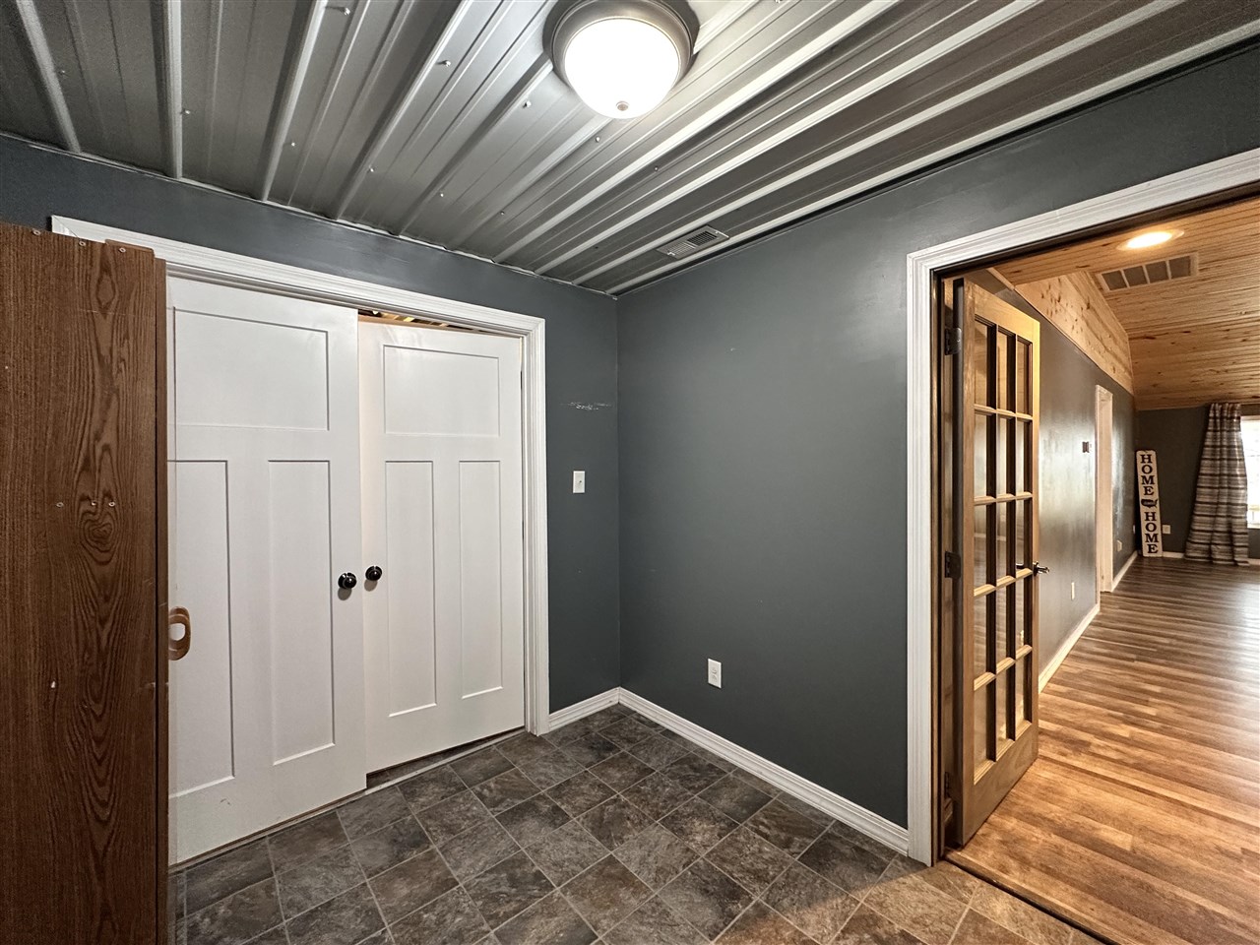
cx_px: 630
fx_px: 510
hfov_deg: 102.1
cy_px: 472
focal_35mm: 14
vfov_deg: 85.7
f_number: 2.2
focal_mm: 2.22
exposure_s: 1/60
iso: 500
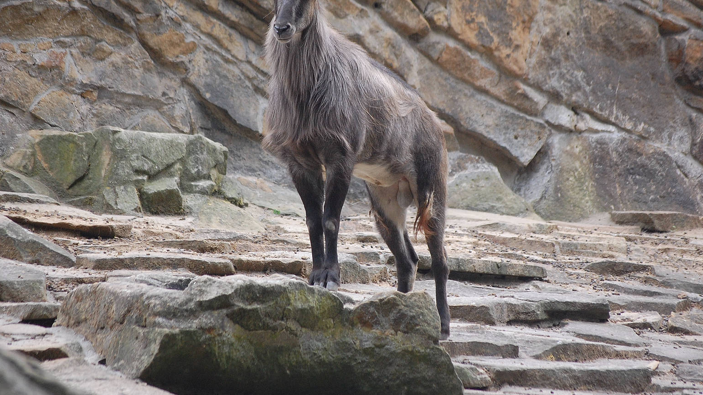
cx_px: 351
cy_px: 155
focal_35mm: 270
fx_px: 5024
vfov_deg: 4.5
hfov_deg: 8.0
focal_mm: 165
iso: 800
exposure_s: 1/320
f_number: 5.3
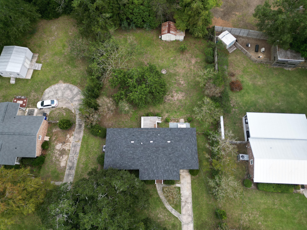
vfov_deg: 56.8
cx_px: 154
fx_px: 213
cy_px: 115
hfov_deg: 71.6
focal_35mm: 24
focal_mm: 6.72
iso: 200
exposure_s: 1/1000
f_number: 1.7
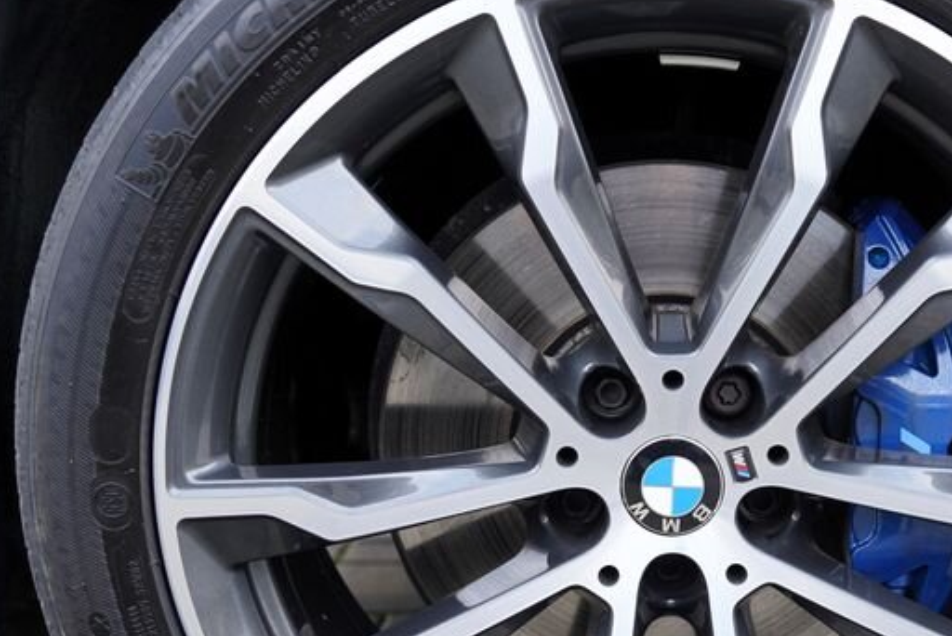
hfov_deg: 38.7
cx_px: 690
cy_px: 503
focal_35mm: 50
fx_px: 1323
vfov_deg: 26.6
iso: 100
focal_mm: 25
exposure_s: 1/40
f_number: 3.2
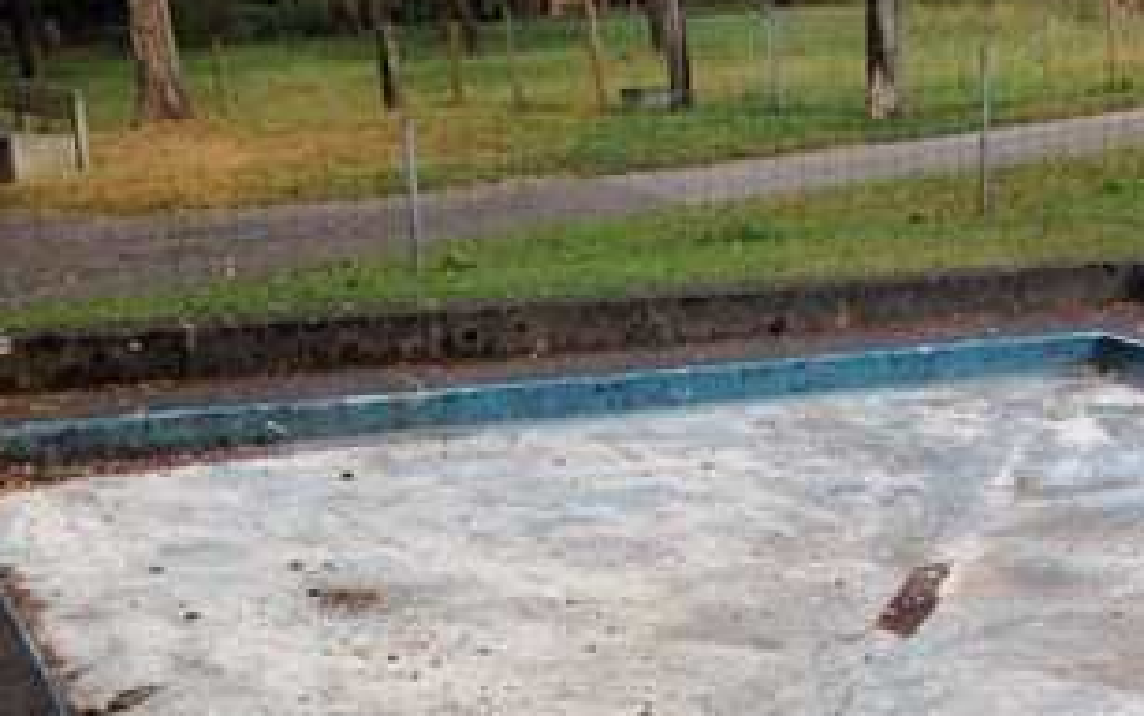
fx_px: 2276
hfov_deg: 27.2
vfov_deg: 17.7
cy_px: 597
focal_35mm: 73
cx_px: 1043
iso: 50
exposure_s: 1/188
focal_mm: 4.12
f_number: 2.4
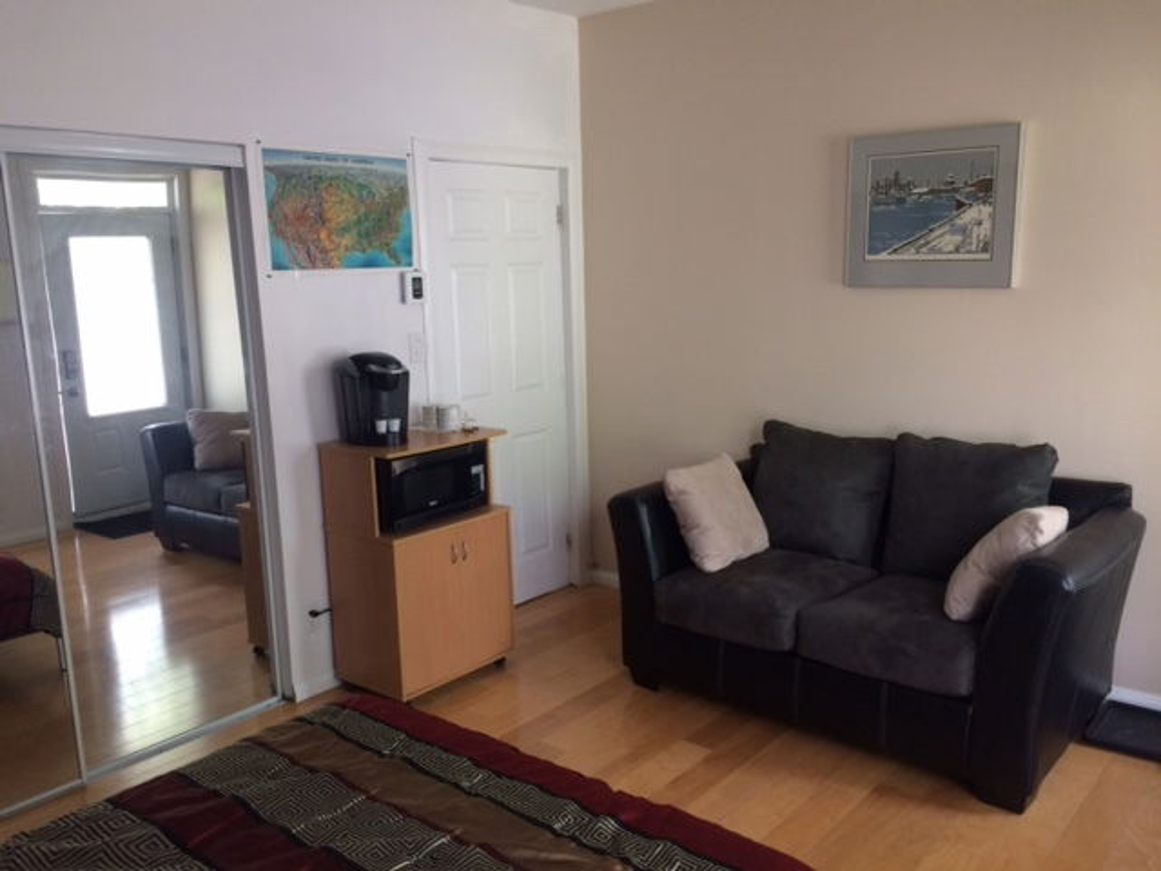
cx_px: 580
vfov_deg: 48.2
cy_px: 436
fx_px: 973
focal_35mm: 29
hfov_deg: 61.7
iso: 80
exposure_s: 1/30
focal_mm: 4.15
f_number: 2.2
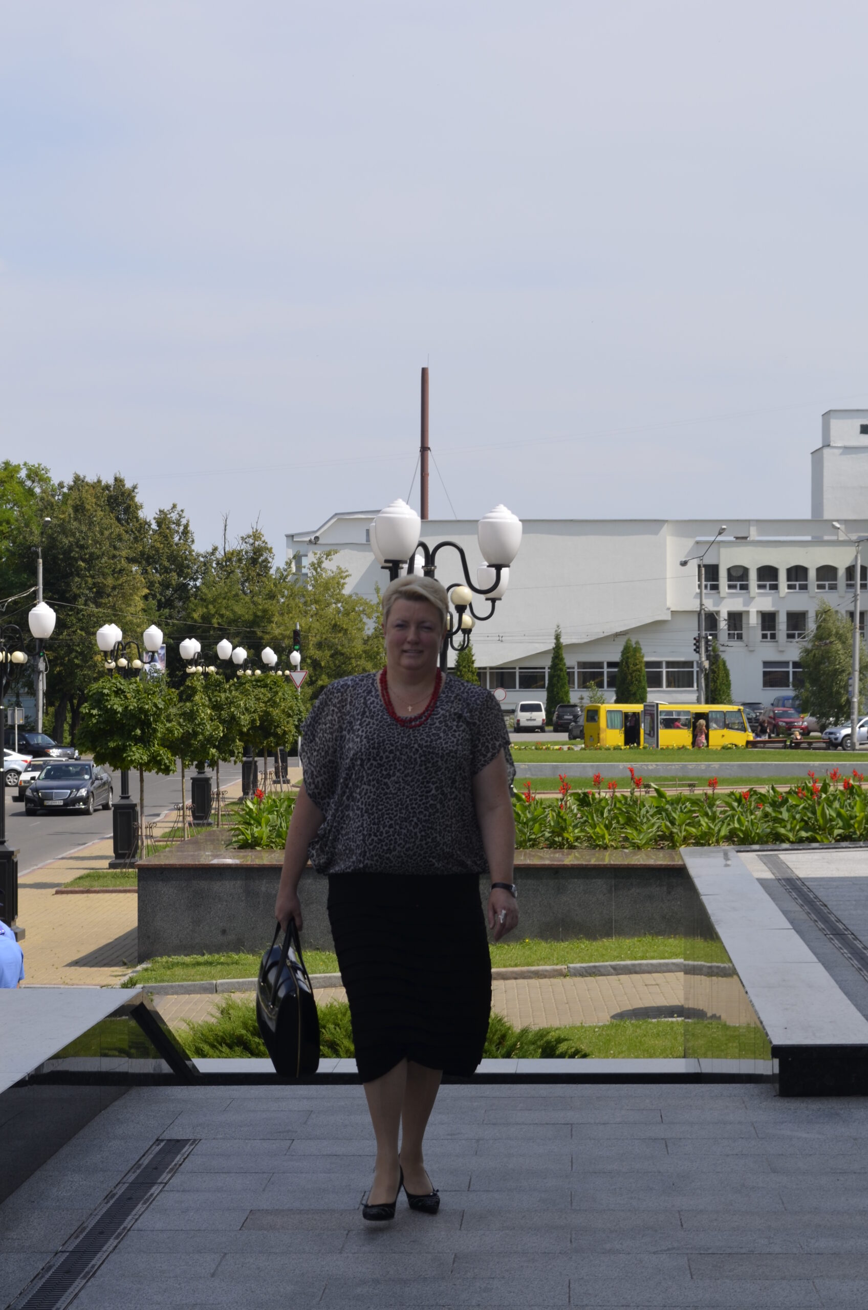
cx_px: 434
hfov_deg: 17.4
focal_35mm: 78
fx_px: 2833
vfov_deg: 26.0
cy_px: 655
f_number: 10
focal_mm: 52
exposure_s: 1/200
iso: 100
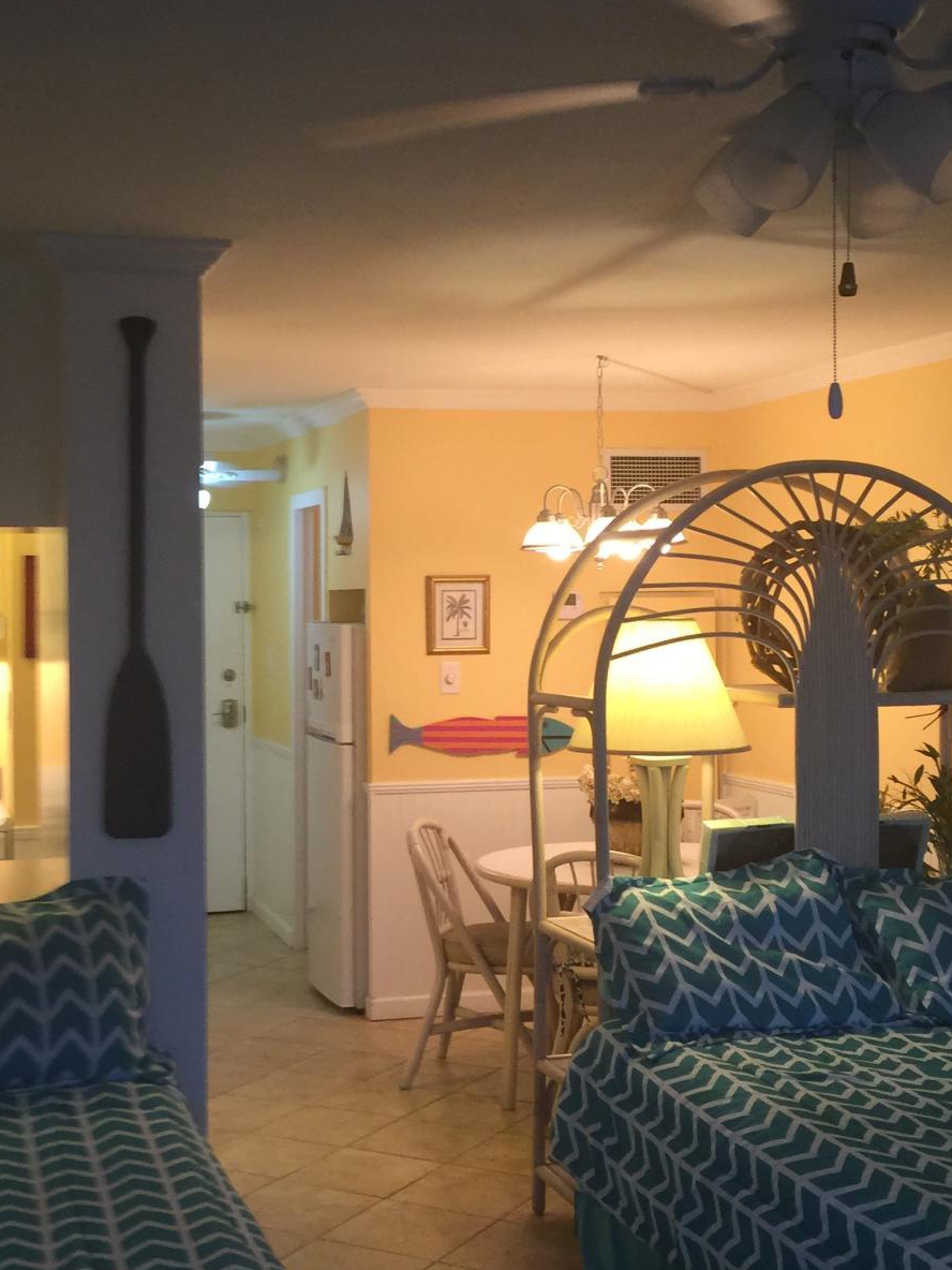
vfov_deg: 38.9
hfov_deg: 29.6
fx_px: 1797
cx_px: 372
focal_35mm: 49
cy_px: 620
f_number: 2.2
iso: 40
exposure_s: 1/15
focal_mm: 4.15
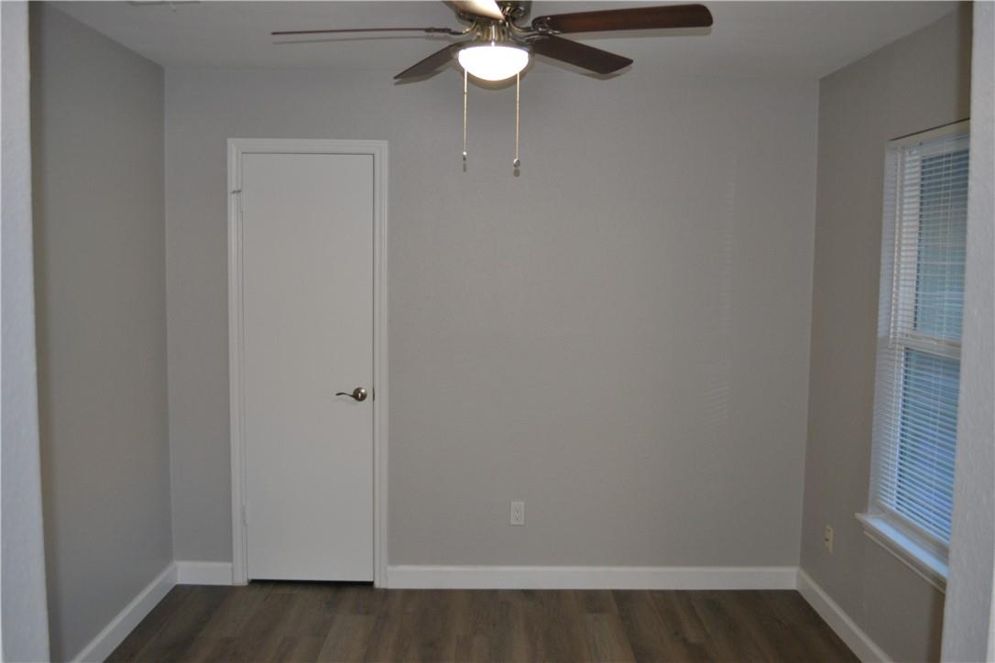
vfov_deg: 40.0
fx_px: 912
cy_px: 332
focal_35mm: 33
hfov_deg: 57.2
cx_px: 498
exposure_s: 1/60
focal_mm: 22
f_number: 3.8
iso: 640
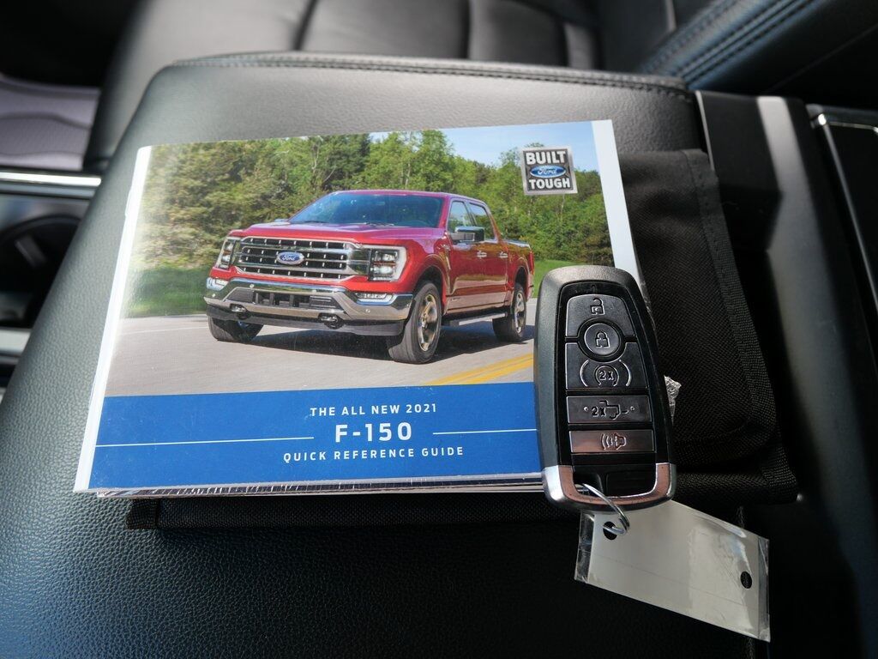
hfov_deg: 71.6
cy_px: 330
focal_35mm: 24
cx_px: 439
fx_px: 609
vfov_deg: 56.8
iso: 200
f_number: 3.5
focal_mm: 12
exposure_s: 1/60
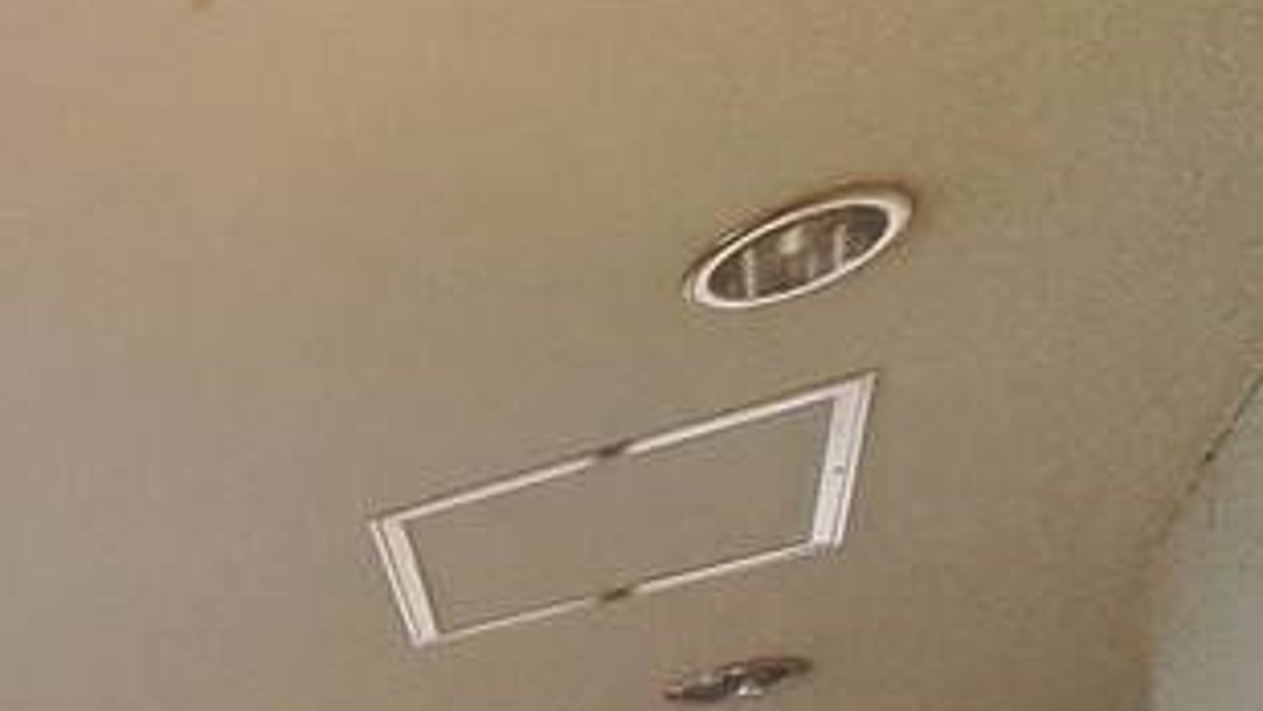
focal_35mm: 44
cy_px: 1381
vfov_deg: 18.7
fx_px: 1474
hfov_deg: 28.4
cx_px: -658
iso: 200
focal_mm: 1.74
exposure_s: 1/50
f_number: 2.2
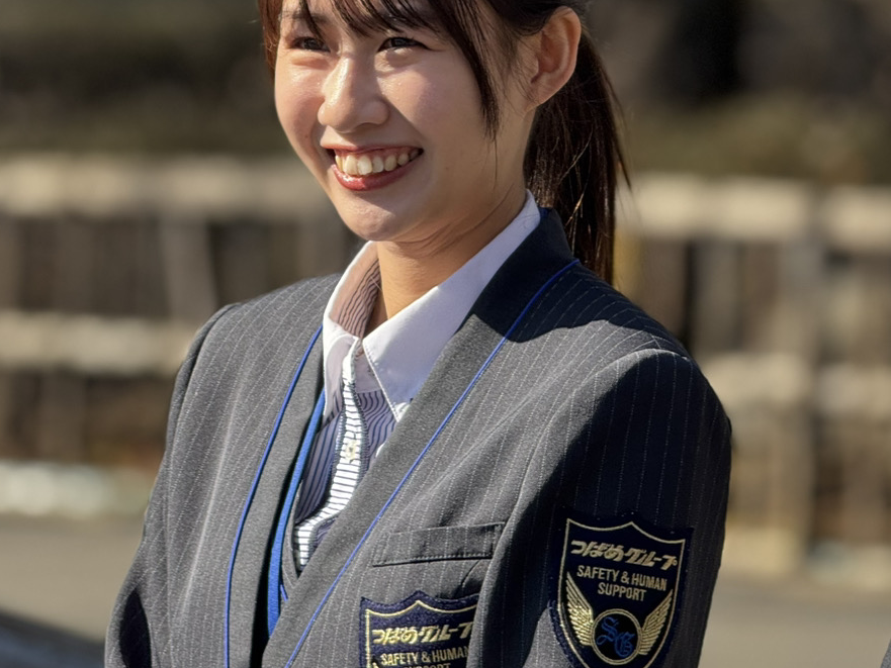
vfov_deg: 6.8
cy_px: 136
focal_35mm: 218
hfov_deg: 9.1
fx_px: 5612
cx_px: 575
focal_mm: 15.66
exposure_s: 1/276
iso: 50
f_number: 2.8
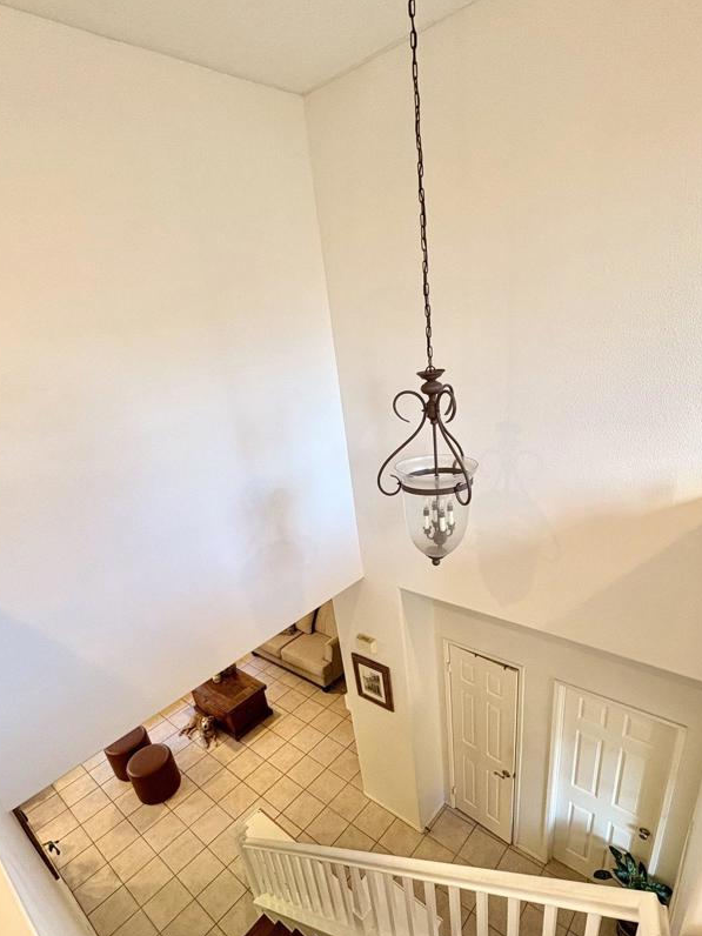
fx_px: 487
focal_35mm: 18
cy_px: 554
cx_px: 377
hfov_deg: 71.5
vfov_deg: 86.8
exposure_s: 1/60
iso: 200
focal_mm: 2.22
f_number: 2.2
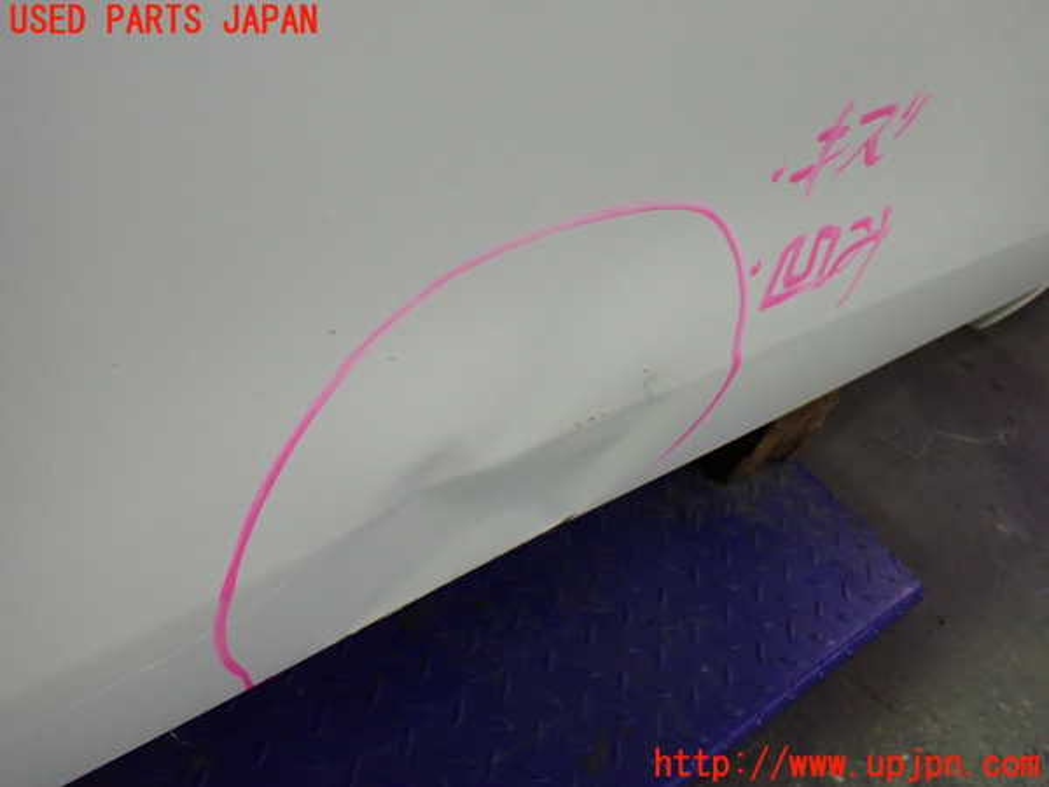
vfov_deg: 46.8
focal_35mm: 30
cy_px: 394
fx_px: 909
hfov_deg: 60.0
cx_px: 524
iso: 800
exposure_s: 1/100
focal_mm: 5.4
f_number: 2.3
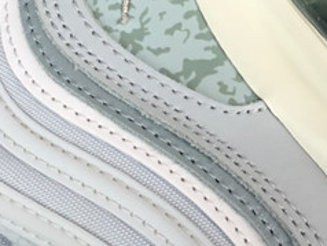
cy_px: 34
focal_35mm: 117
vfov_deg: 12.6
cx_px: 180
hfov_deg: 16.8
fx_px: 1106
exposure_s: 1/100
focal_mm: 3.3
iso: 32
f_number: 2.4
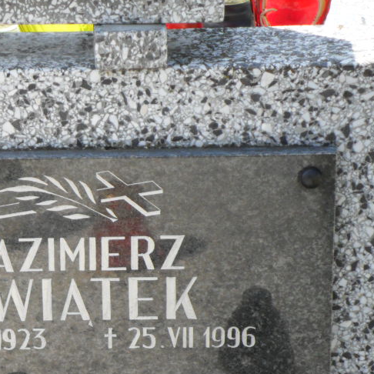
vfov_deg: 8.7
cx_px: 32
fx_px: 2457
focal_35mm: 201
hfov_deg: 8.7
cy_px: 286
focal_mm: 19.6
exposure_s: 1/125
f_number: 5
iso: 100
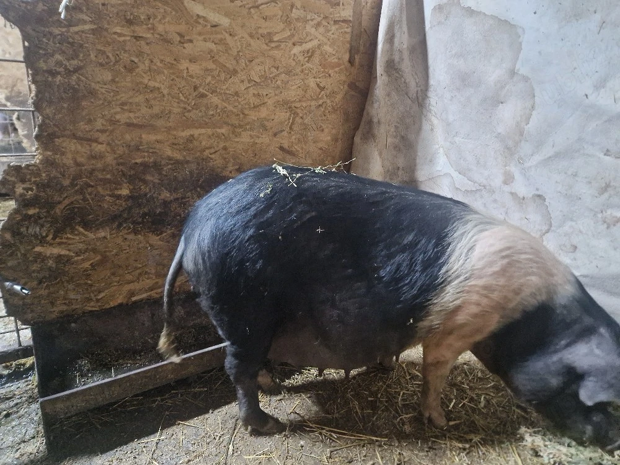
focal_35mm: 23
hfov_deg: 73.9
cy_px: 232
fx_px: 412
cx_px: 310
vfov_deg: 58.9
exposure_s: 1/25
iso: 800
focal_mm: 5.4
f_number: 1.8
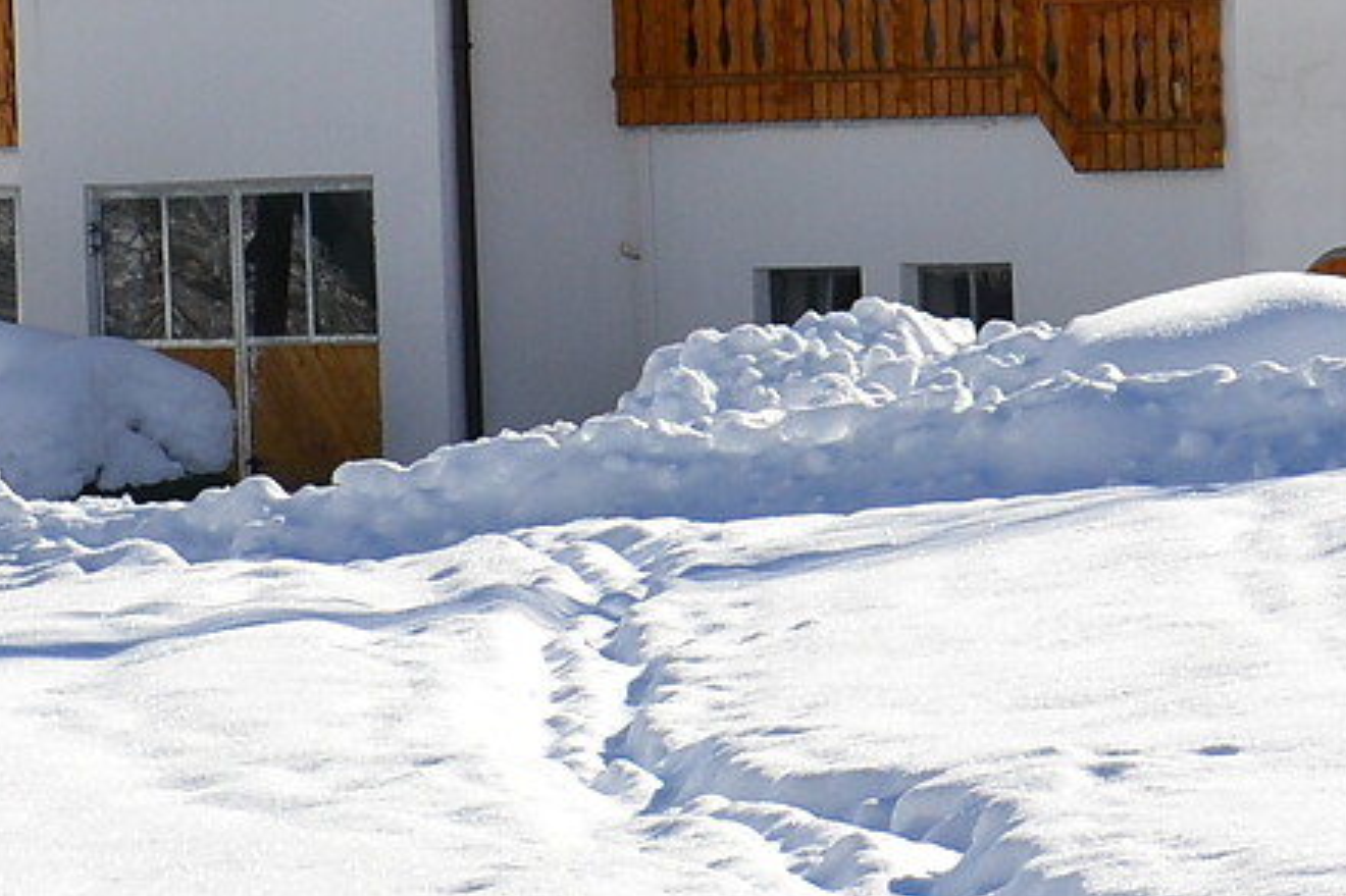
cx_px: 1101
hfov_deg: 4.6
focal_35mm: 445
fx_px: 16631
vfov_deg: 3.1
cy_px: -346
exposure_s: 1/500
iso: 320
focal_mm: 68
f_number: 11
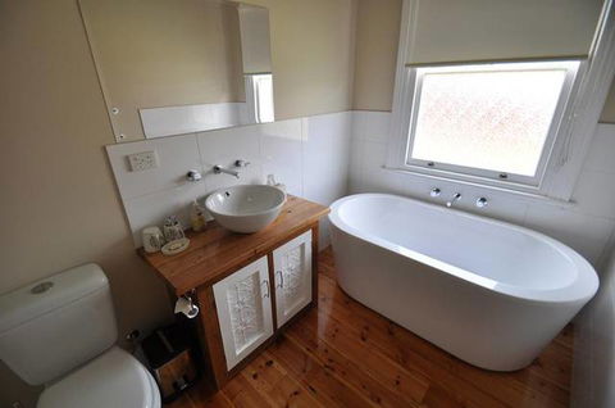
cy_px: 204
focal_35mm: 15
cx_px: 308
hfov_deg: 100.5
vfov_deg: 77.1
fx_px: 256
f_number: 3.5
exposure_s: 1/100
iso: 400
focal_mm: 10
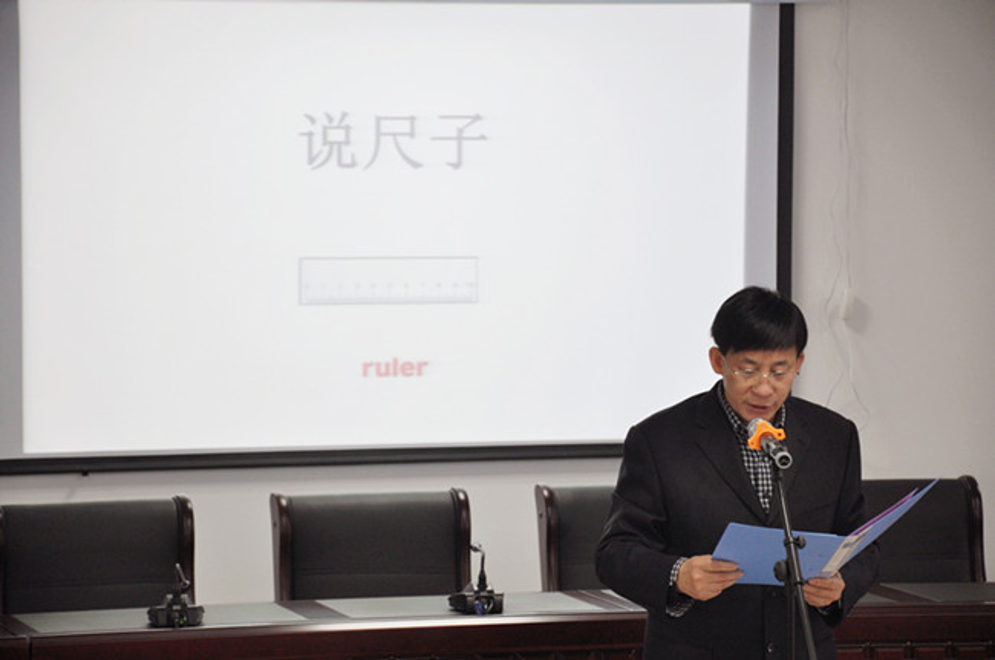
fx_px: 4346
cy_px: 330
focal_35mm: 158
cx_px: 498
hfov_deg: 13.1
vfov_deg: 8.7
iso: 450
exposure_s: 1/60
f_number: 5.6
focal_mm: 105
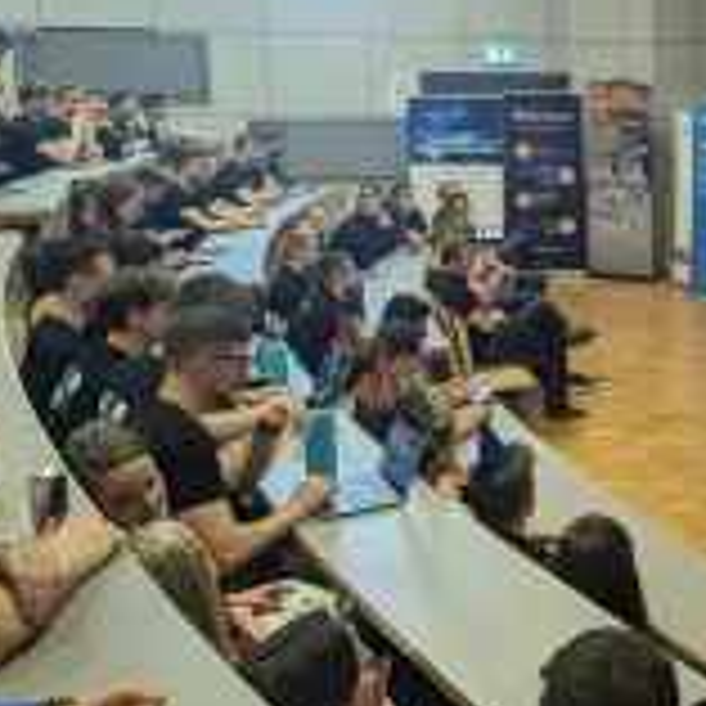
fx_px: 1246
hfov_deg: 28.5
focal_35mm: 54
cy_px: 256
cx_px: 791
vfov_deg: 31.5
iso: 385
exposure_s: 1/173
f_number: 1.85
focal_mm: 6.81
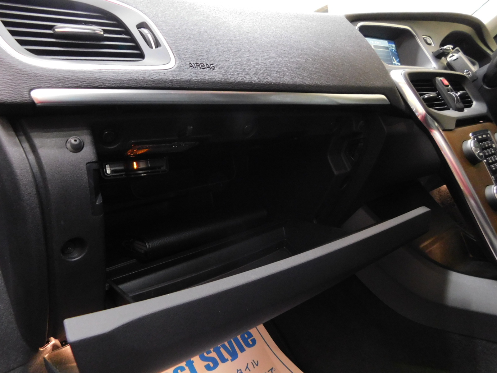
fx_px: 330
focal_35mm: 23
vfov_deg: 58.9
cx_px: 248
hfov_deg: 73.9
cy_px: 186
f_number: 3
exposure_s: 1/8
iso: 640
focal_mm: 4
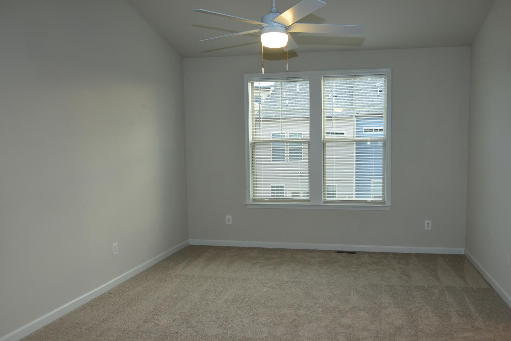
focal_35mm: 32
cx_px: 283
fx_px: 454
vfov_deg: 41.1
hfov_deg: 58.6
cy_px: 189
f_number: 7.1
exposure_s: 1/80
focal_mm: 28
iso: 800
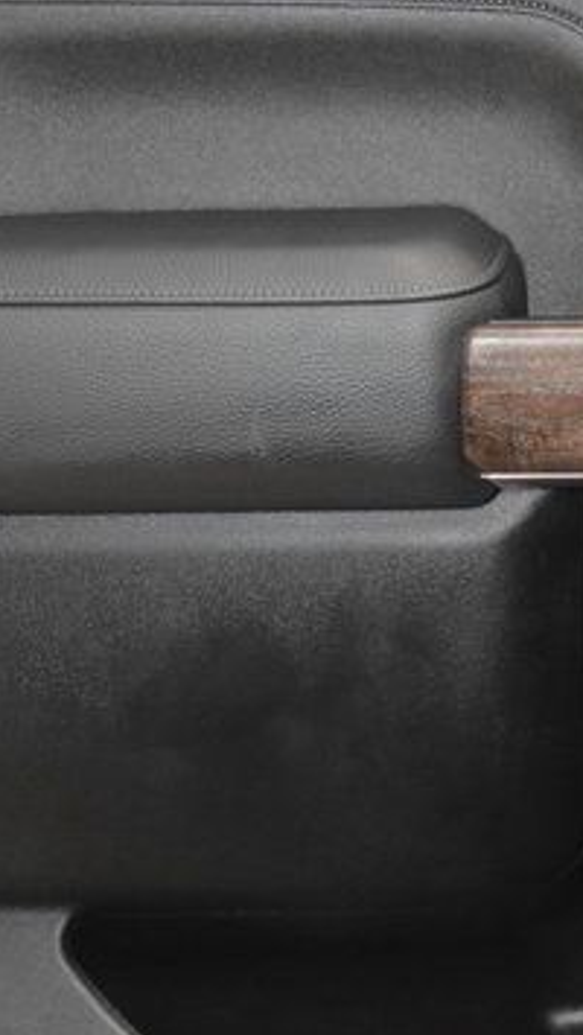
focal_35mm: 68
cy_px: 526
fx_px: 1867
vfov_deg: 31.0
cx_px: 528
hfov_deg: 17.5
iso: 3200
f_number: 3.8
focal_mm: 24
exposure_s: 1/60
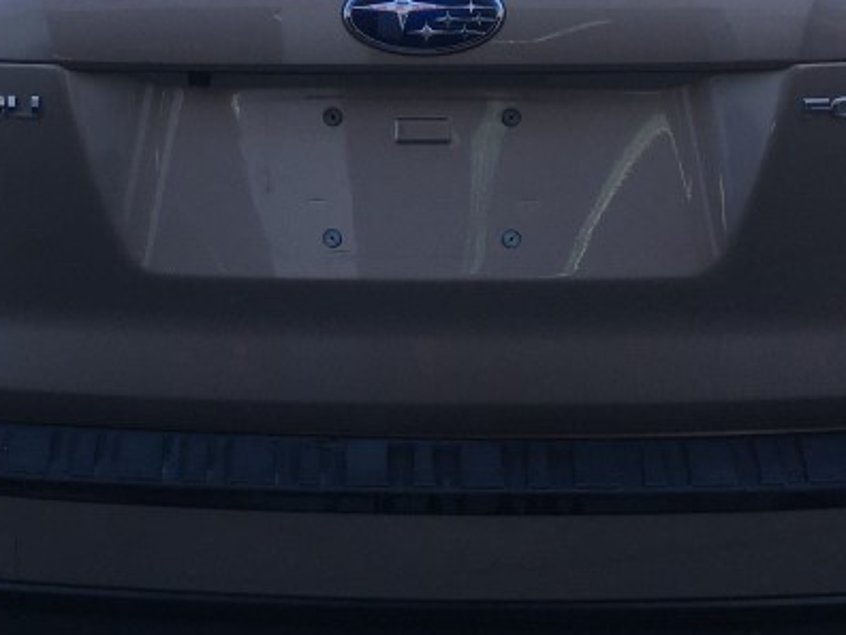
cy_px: 126
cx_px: 316
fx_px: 1833
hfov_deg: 25.9
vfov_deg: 19.4
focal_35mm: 75
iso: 25
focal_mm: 4.15
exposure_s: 1/420
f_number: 2.2
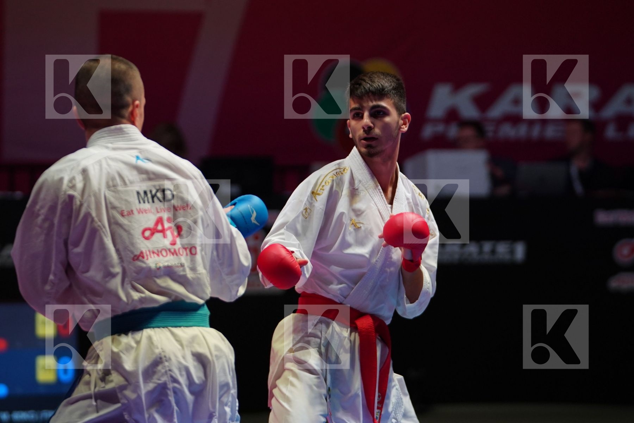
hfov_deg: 10.7
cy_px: 212
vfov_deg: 7.2
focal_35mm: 192
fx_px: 3381
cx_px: 317
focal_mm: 128
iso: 1600
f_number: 2.8
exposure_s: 1/1000
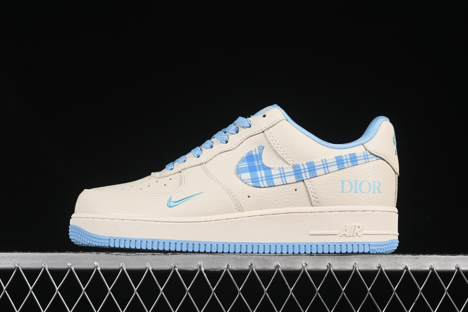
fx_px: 975
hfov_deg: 27.0
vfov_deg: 18.2
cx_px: 234
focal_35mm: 75
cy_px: 156
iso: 160
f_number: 8
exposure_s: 1/80
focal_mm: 50
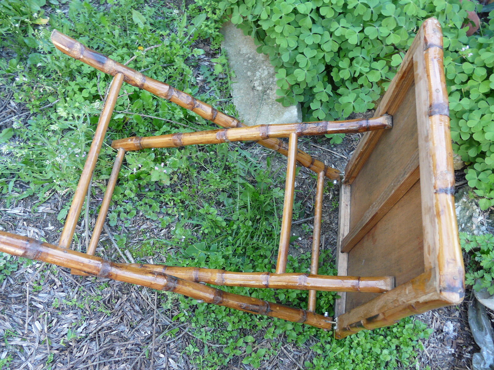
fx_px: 400
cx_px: 247
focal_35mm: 28
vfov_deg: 49.7
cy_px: 185
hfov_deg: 63.4
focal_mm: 4.6
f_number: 2.8
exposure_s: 1/30
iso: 100
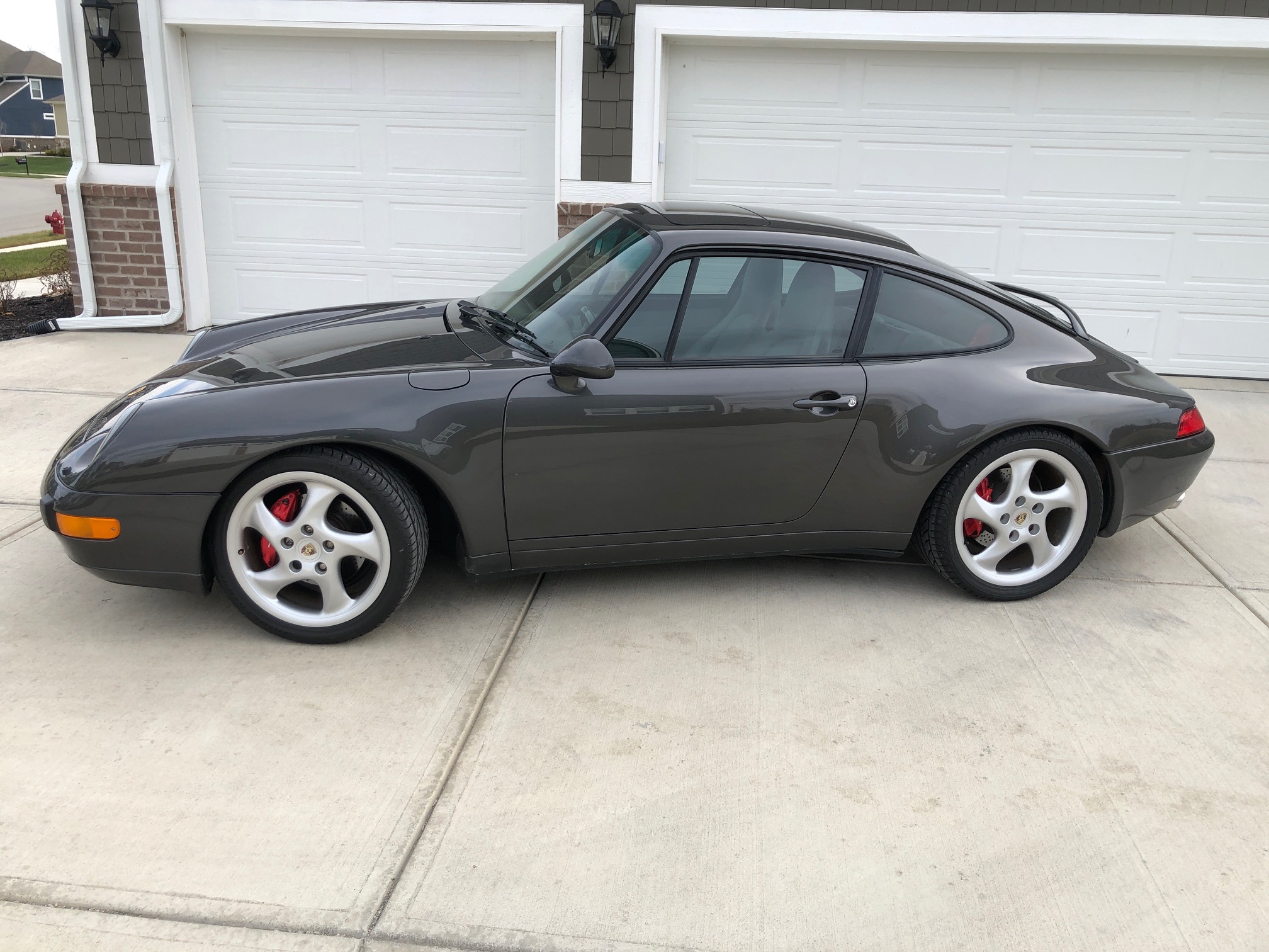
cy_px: 476
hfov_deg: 63.4
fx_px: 1026
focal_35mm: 28
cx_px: 634
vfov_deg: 49.7
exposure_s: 1/407
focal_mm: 3.99
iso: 20
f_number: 1.8
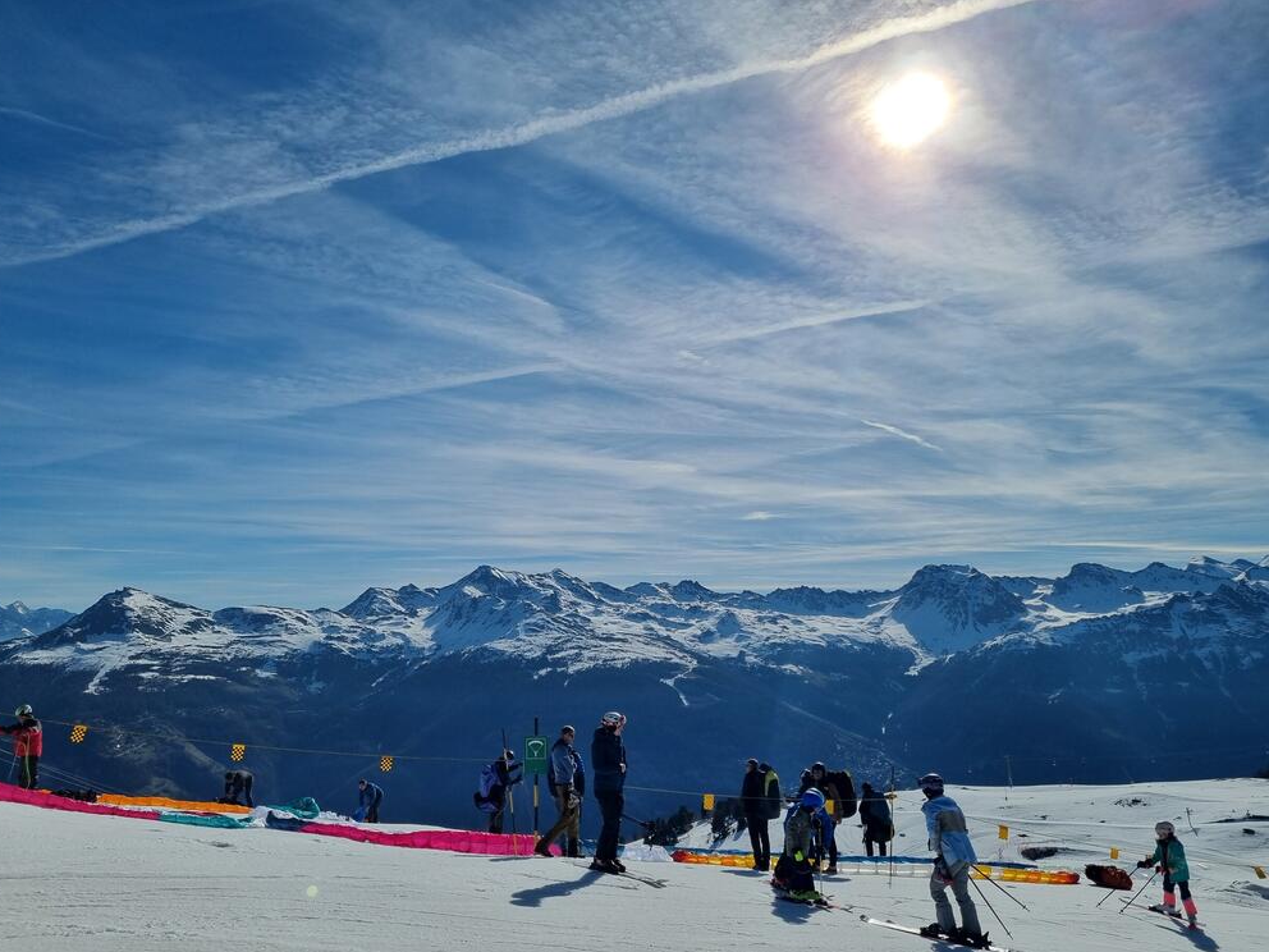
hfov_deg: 65.3
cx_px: 619
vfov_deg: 51.4
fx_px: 990
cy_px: 473
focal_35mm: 27
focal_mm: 5.4
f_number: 1.8
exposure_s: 1/11904
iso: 50
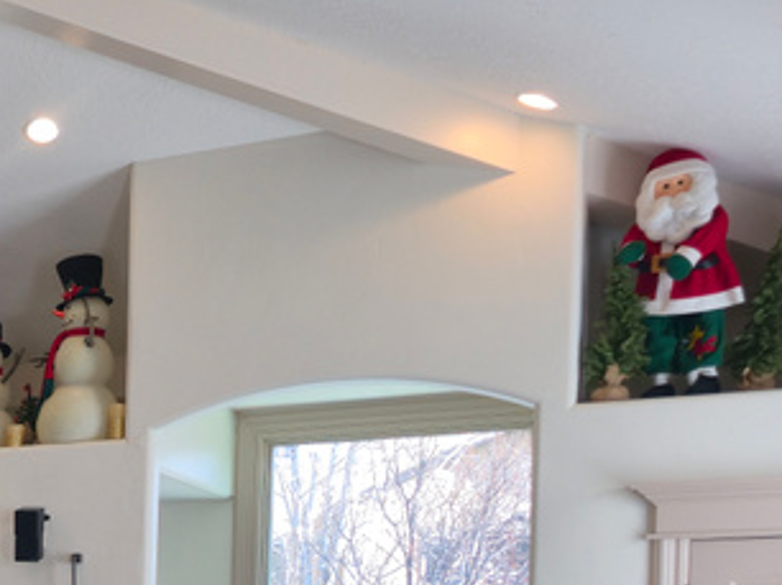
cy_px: 710
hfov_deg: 21.2
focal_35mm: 77
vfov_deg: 18.1
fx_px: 1738
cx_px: -411
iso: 25
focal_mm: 6.3
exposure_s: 1/60
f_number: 1.7
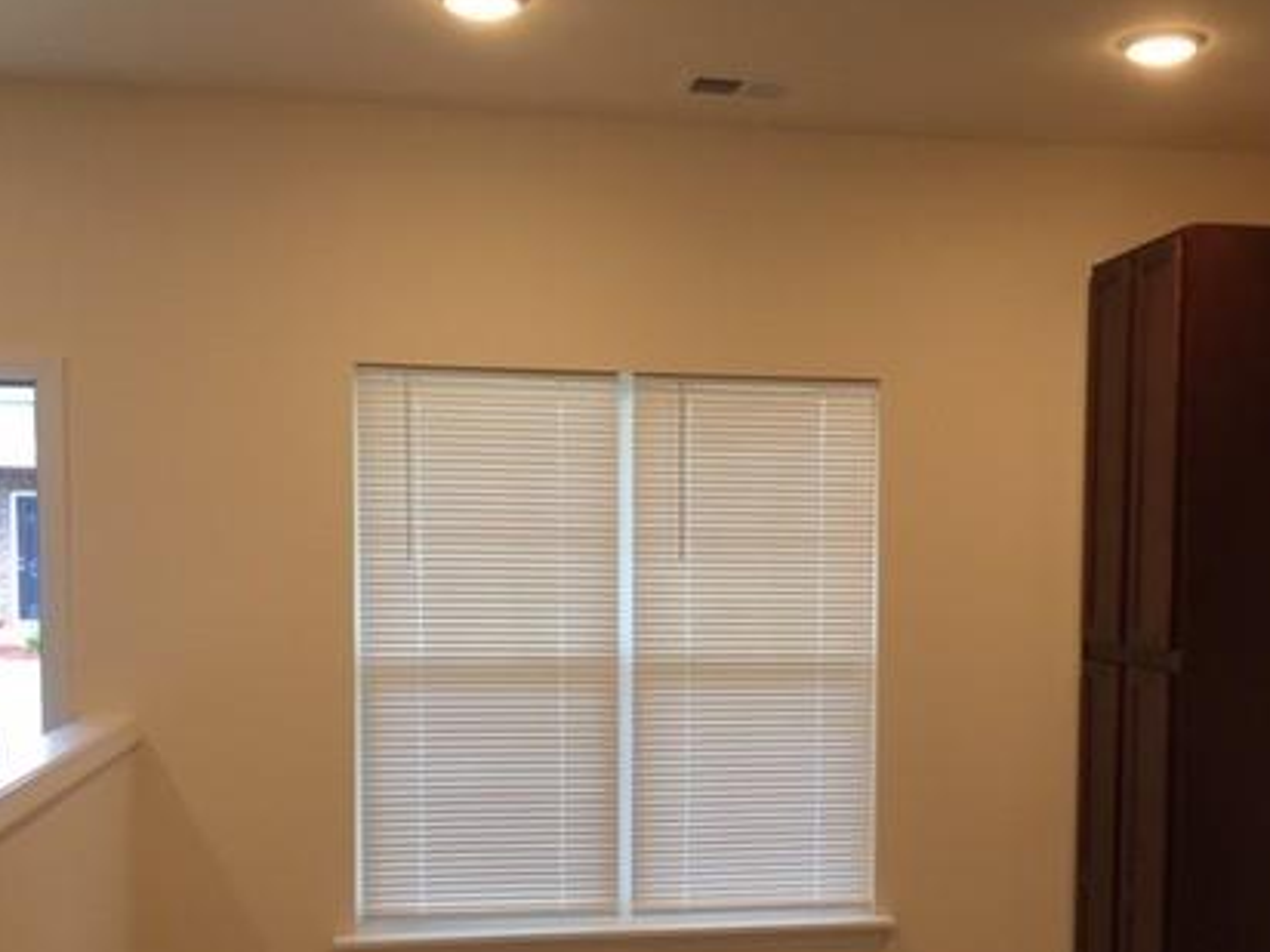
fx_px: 1651
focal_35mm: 45
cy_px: 653
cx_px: 777
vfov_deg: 31.9
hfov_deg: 41.8
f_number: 2.2
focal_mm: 4.15
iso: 40
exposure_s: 1/30
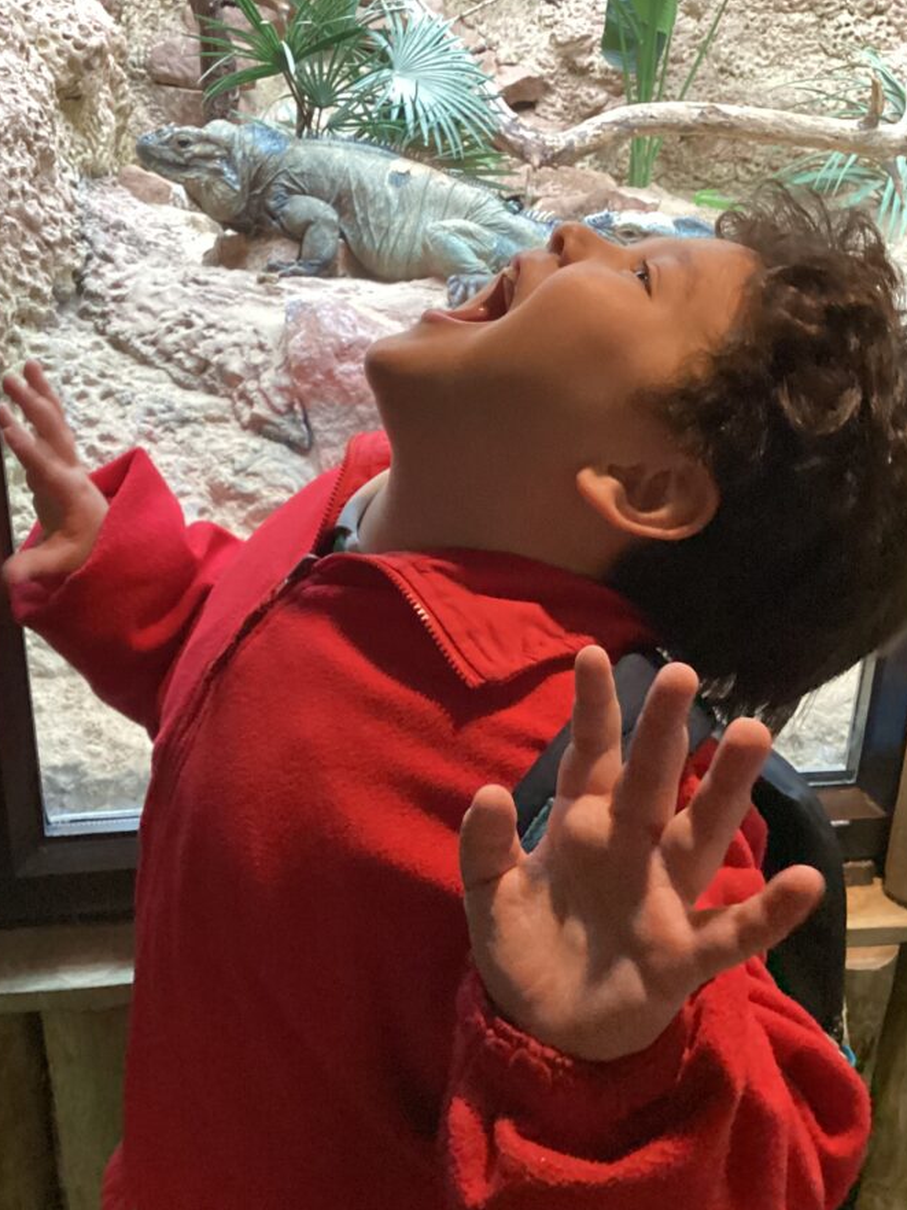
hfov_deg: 39.6
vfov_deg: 51.3
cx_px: 399
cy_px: 541
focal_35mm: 36
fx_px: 1258
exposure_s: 1/33
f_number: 2.4
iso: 400
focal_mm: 3.3
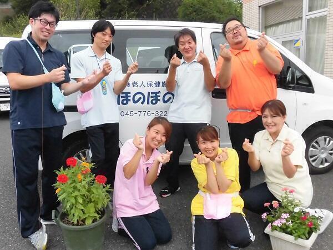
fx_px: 231
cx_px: 166
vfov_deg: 56.8
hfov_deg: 71.6
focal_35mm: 24
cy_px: 125
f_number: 3.1
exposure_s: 1/500
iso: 250
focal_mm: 4.3
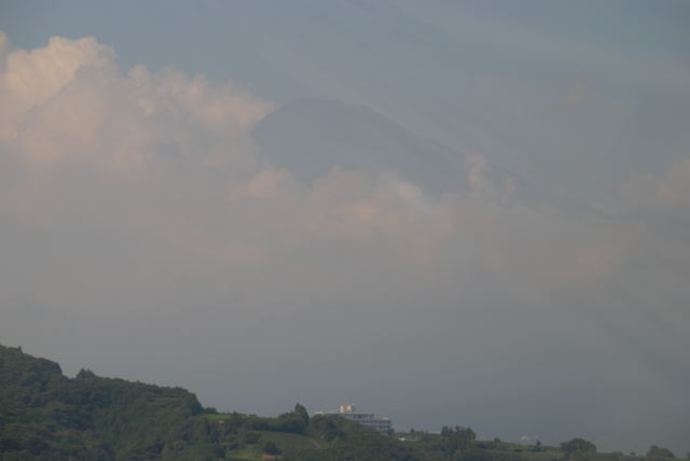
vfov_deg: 9.0
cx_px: 345
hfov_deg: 13.4
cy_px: 230
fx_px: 2935
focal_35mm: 153
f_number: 6
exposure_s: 1/500
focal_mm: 102
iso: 320
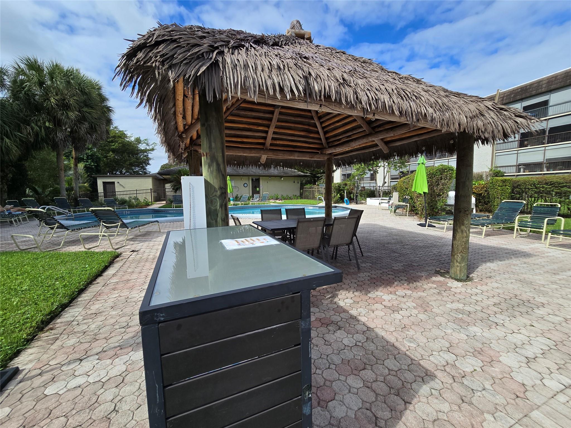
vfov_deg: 89.9
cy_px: 214
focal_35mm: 13
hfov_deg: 106.2
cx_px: 286
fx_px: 214
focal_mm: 2.2
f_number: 2.2
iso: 50
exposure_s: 1/1967
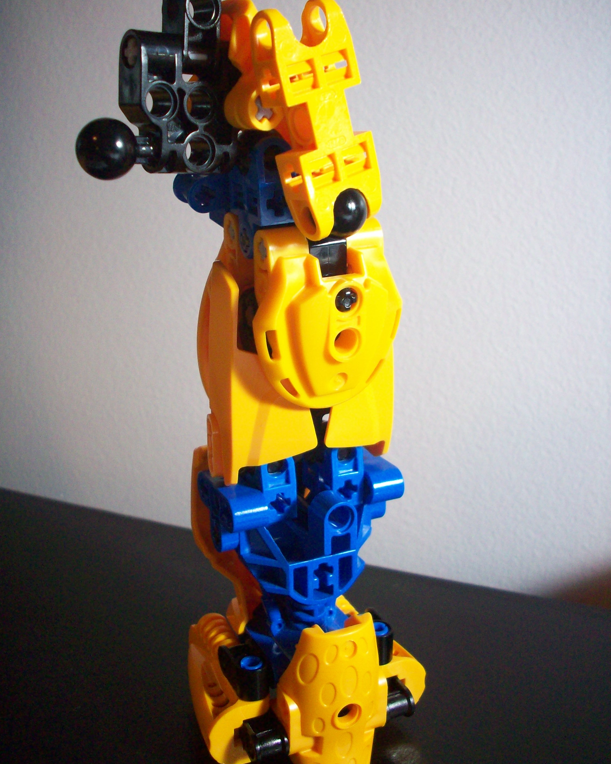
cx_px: 305
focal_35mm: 39
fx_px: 882
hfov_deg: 38.2
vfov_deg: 46.8
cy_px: 354
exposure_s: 1/31.2
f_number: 2.8
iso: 160
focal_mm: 6.2
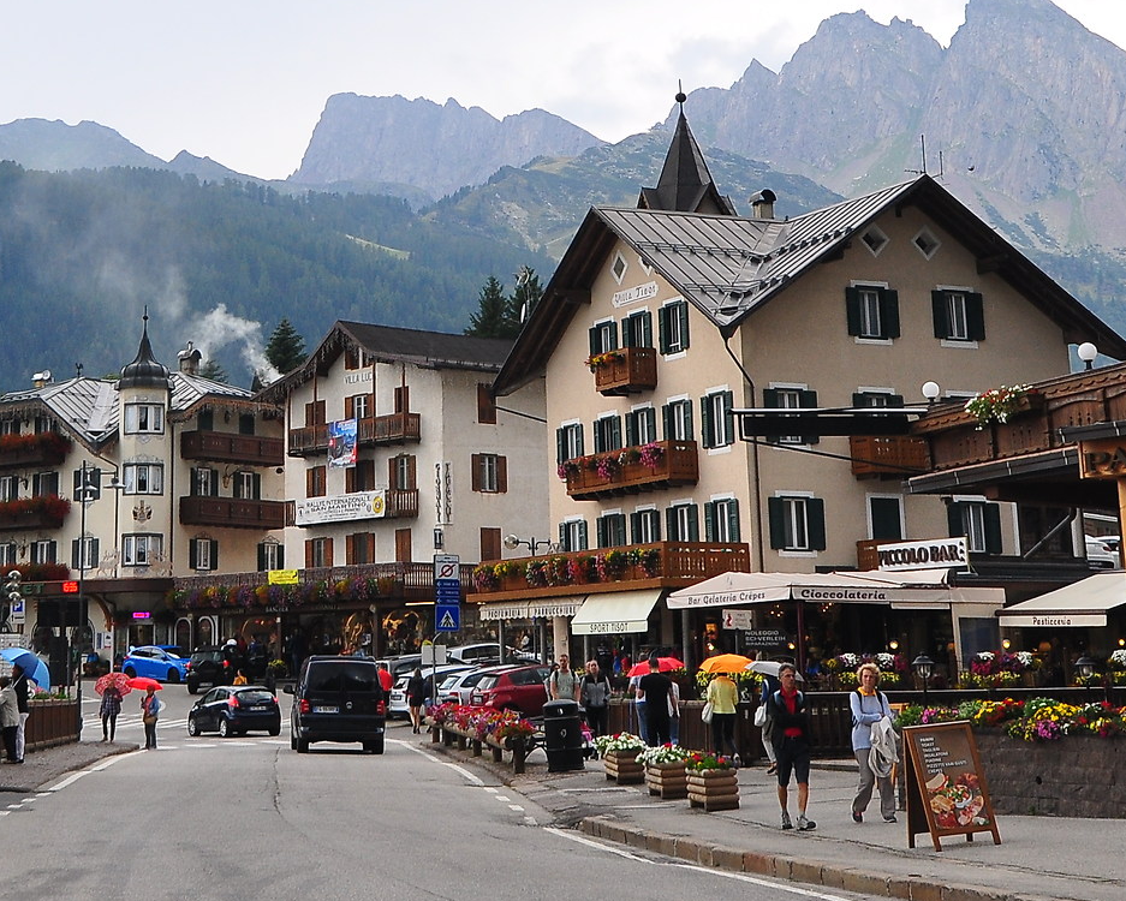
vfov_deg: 20.7
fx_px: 2400
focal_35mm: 72
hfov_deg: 26.2
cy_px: 58
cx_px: 317
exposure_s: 1/250
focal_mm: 20
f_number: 7.1
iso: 320
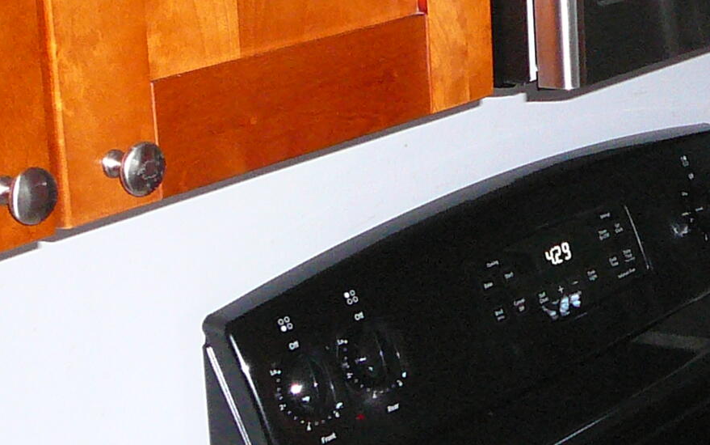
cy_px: 103
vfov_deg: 12.1
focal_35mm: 108
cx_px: 865
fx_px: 2090
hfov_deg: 18.2
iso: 320
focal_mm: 5.2
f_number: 2.8
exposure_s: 1/30
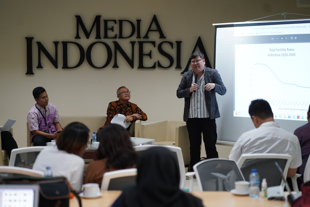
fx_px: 732
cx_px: 155
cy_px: 104
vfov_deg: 16.1
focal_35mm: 85
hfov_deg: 23.9
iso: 2500
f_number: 2.8
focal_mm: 85
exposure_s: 1/400
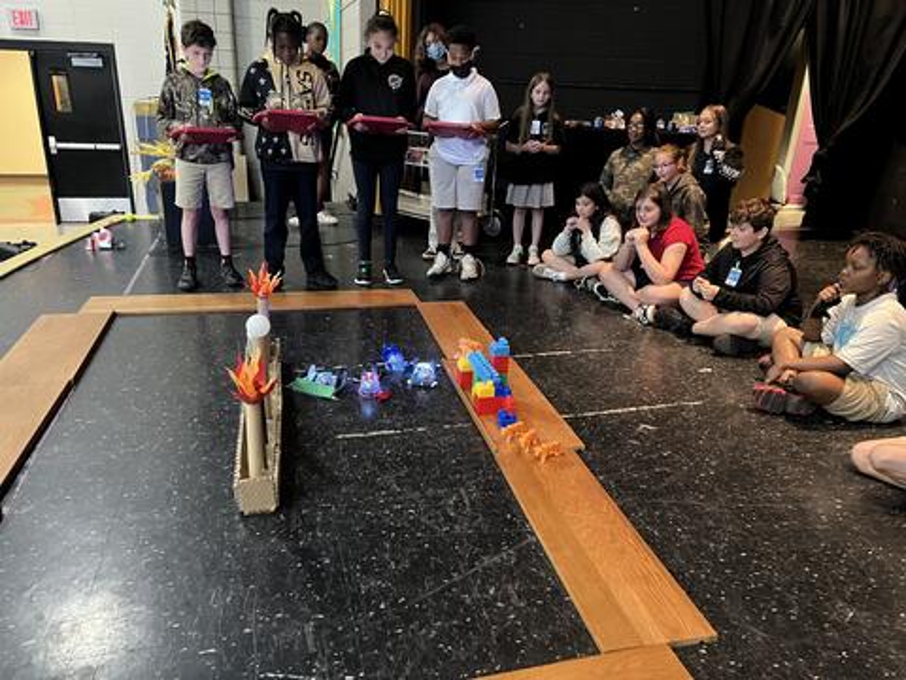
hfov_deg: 67.3
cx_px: 453
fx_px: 680
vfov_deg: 53.1
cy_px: 340
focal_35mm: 26
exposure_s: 1/40
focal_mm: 5.7
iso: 500
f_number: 1.5
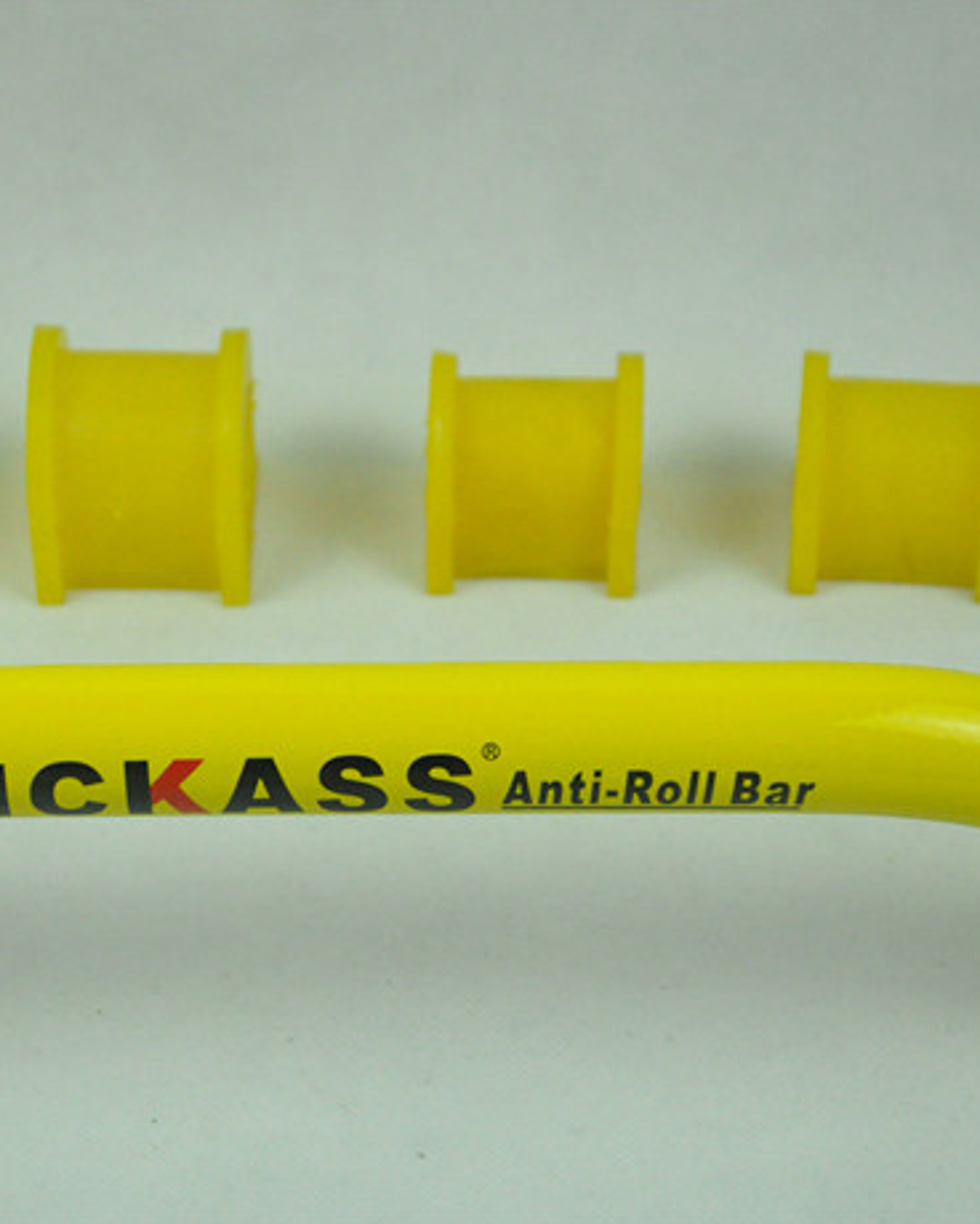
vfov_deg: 13.7
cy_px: 612
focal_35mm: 141
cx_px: 415
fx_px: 5112
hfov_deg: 10.9
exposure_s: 1/800
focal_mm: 66
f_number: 5.3
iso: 3200
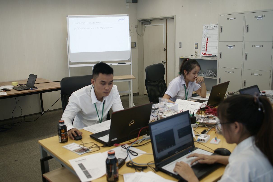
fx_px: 265
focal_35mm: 35
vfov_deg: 37.9
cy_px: 91
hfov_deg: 54.4
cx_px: 136
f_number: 4
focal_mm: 35
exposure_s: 1/60
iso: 200
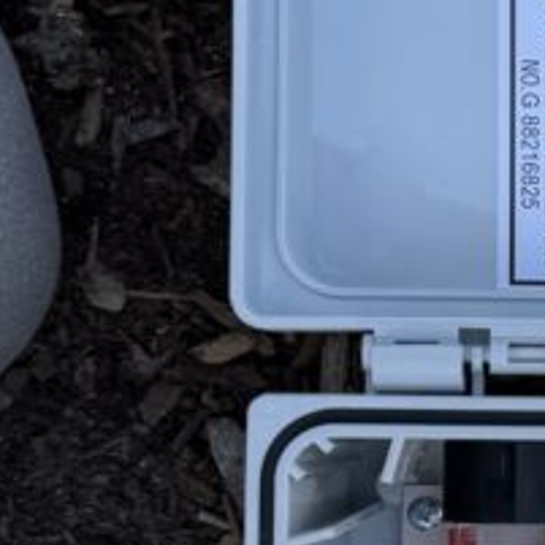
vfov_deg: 16.1
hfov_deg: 15.0
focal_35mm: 108
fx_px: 1924
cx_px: 816
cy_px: 369
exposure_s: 1/1238
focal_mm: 6.76
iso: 80
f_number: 1.78
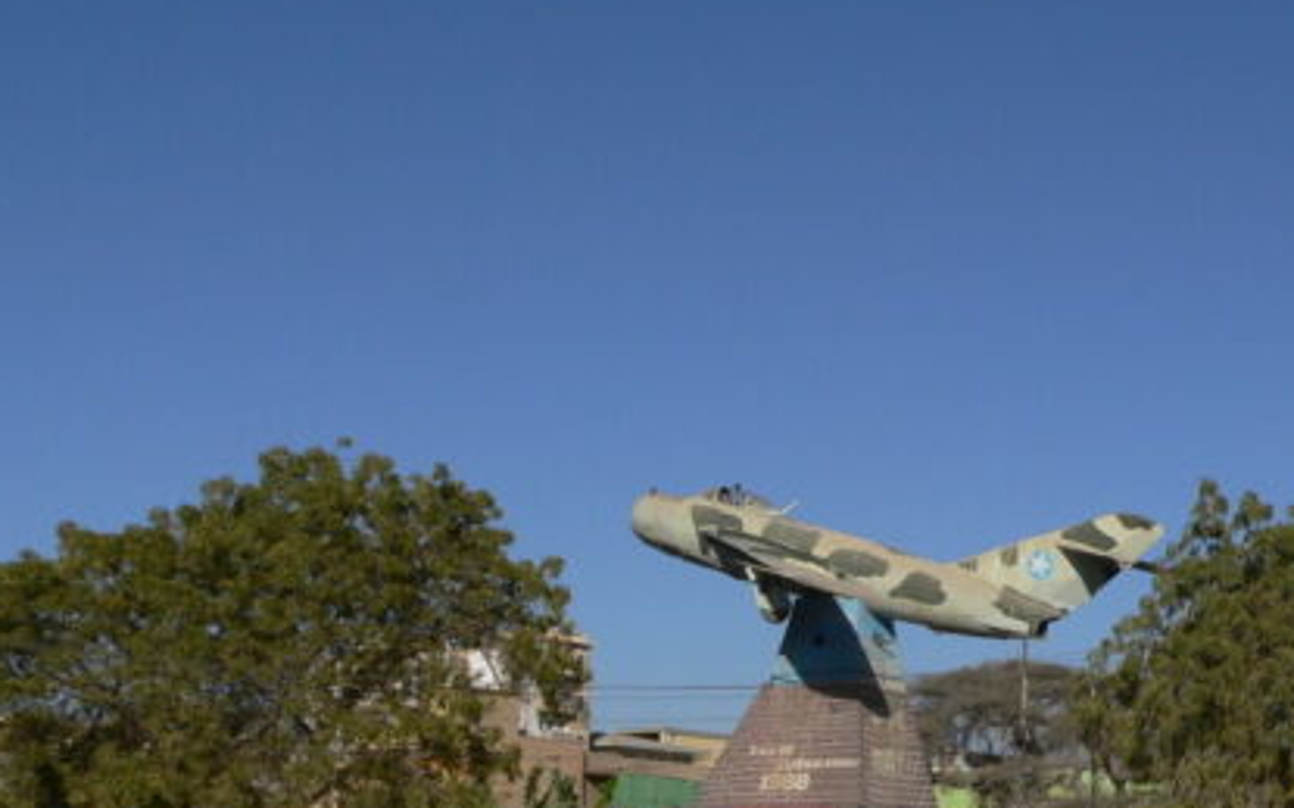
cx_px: 1069
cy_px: 771
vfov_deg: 19.8
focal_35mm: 64
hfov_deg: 31.0
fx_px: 2256
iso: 80
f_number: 5.6
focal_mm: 6
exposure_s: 1/1000
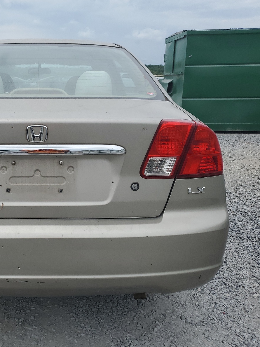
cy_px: 173
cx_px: 39
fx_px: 351
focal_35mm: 35
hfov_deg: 38.5
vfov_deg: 52.6
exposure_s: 1/2500
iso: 50
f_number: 1.5
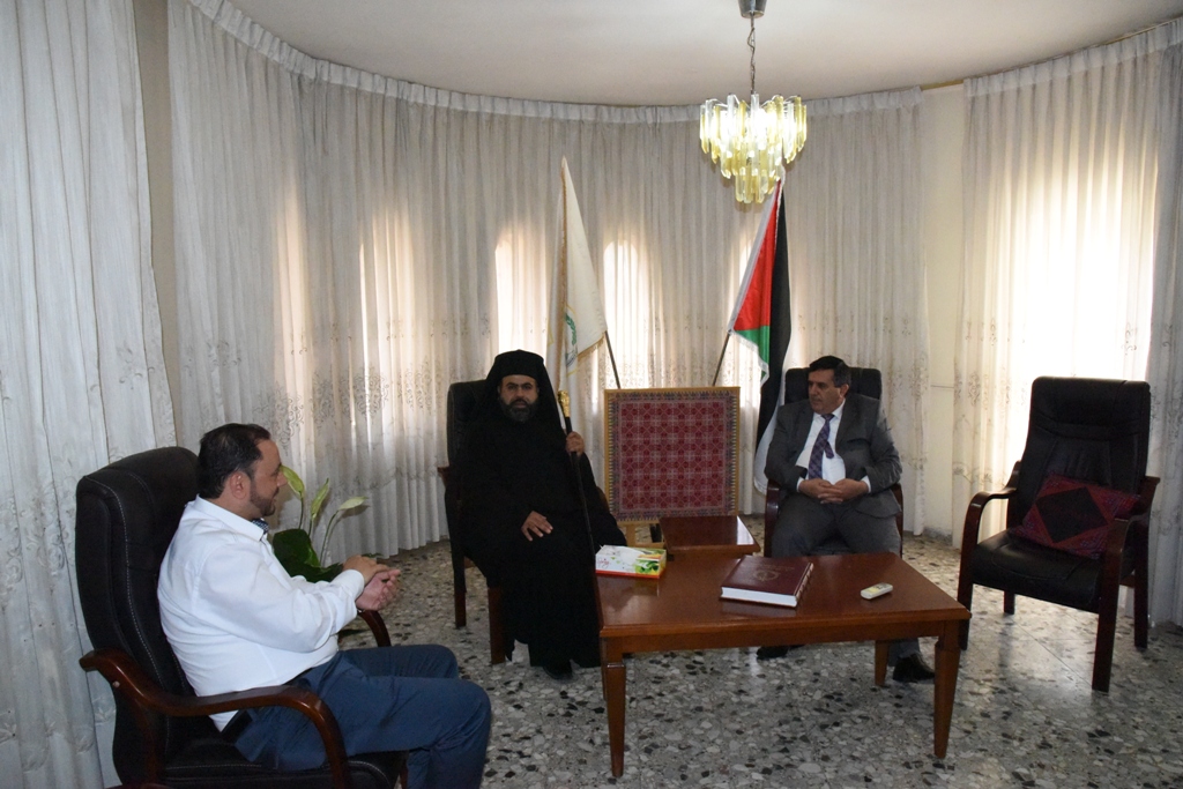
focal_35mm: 24
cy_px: 394
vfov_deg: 53.1
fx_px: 789
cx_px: 592
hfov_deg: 73.7
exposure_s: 1/250
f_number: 14
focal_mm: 24
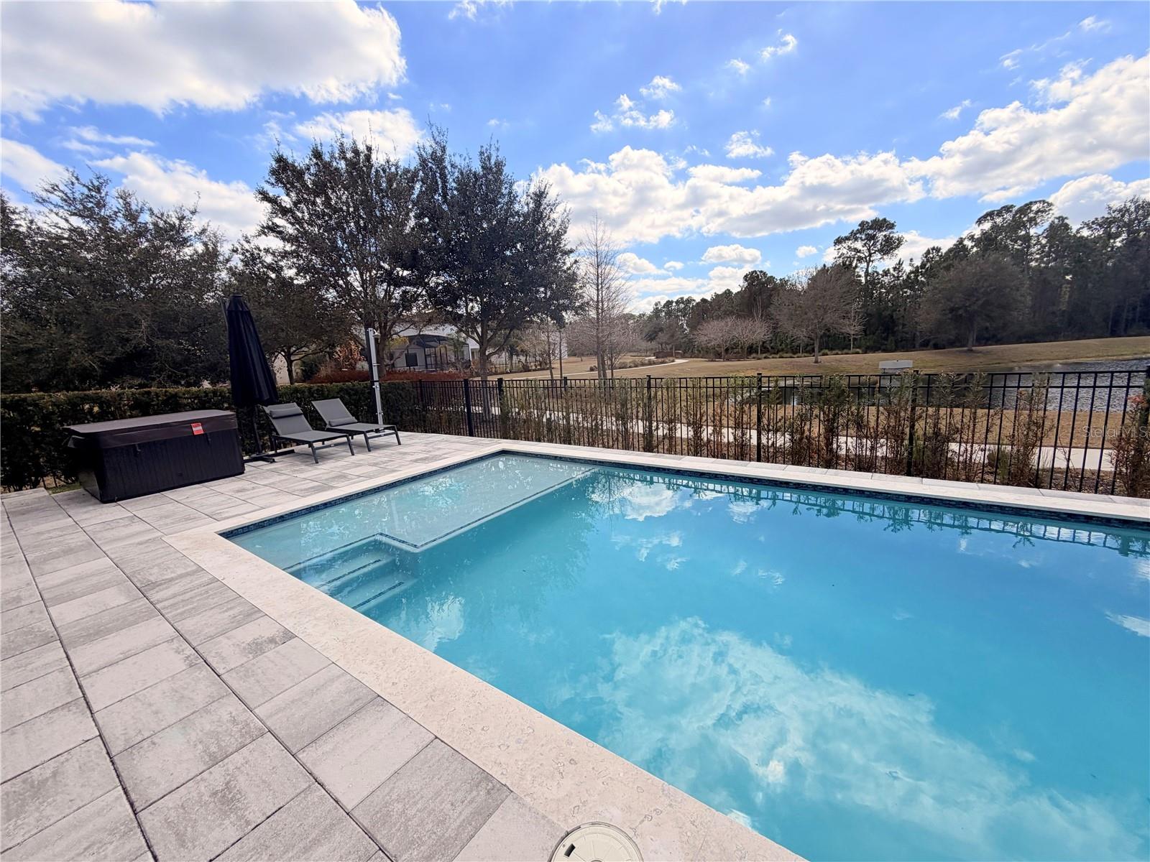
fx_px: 465
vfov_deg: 85.7
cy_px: 431
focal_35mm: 14
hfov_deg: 102.1
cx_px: 575
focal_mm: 2.22
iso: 20
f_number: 2.2
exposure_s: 1/1068
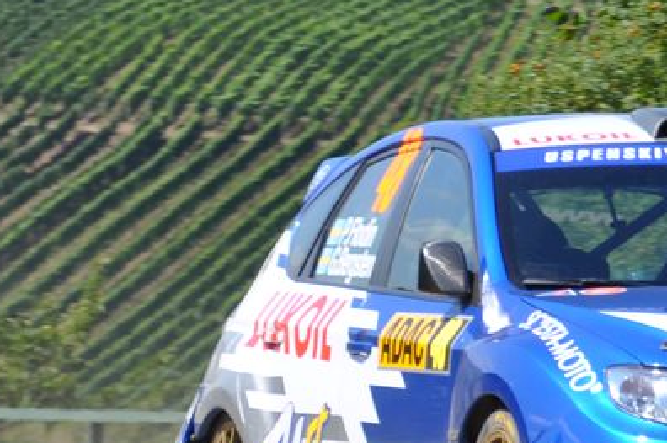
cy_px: 285
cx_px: 896
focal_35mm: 636
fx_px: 11769
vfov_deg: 2.2
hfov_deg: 3.2
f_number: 6.3
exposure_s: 1/640
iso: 200
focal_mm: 105
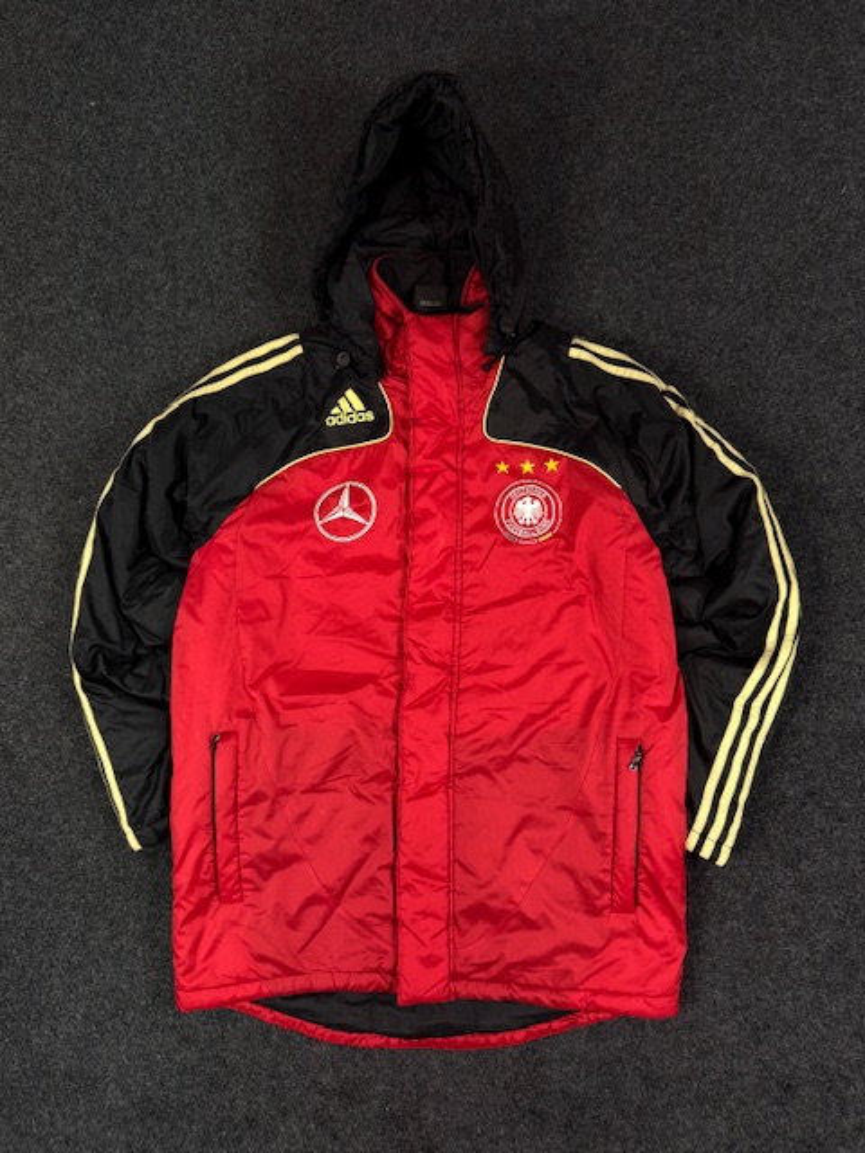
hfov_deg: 56.8
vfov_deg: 71.6
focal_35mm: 24
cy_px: 576
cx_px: 432
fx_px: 800
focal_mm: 6.76
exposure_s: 1/100
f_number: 1.78
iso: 160
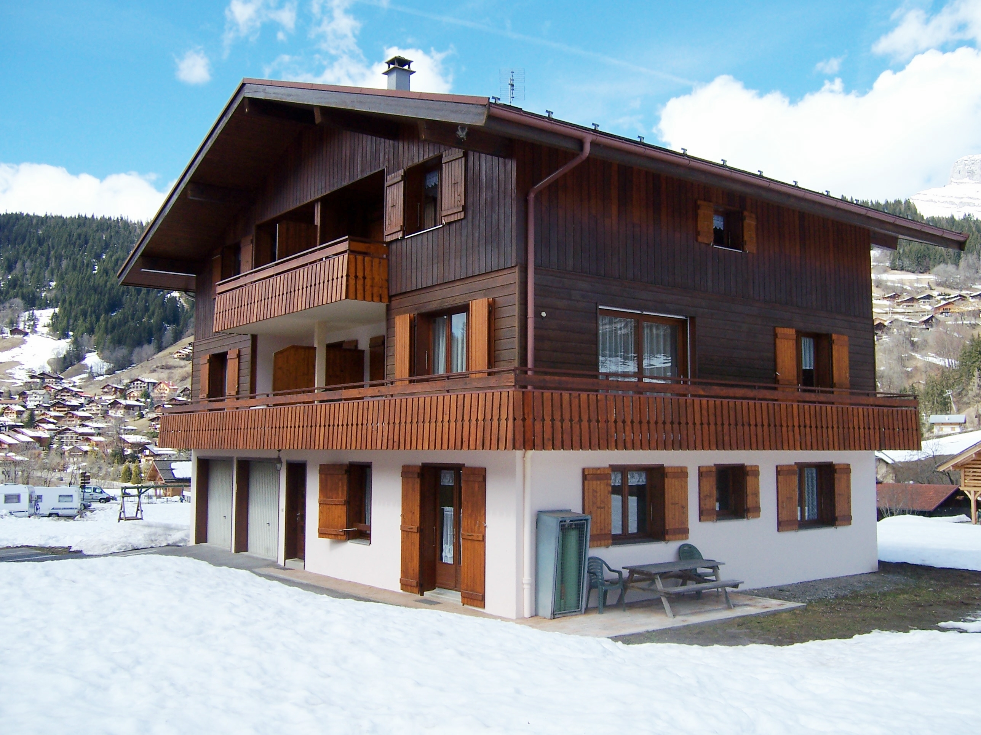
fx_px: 935
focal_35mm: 33
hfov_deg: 55.4
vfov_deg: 42.9
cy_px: 368
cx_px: 490
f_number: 3.4
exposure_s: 1/750
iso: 80
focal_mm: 5.5
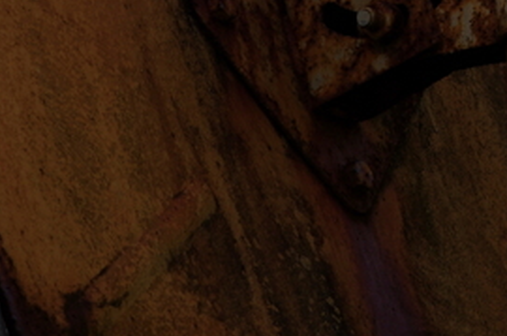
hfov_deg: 5.2
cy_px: -261
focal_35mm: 398
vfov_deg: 3.4
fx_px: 5595
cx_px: 629
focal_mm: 70
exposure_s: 1/250
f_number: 5
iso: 100
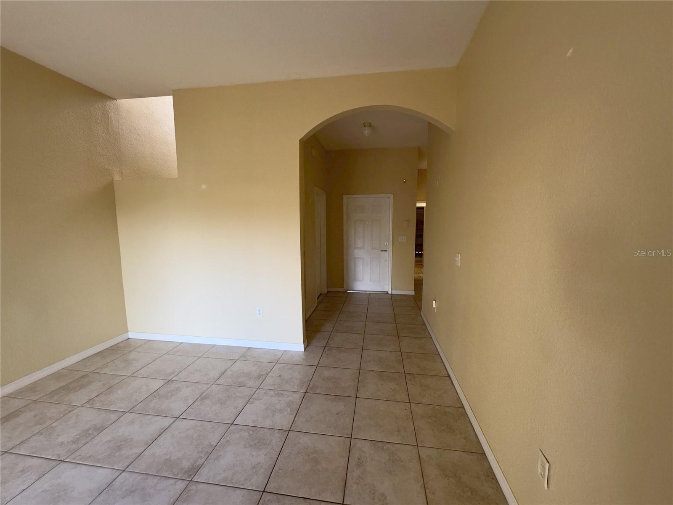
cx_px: 336
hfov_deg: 102.1
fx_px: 272
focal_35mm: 14
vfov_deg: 85.7
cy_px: 252
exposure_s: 1/120
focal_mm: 2.22
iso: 320
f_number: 2.2
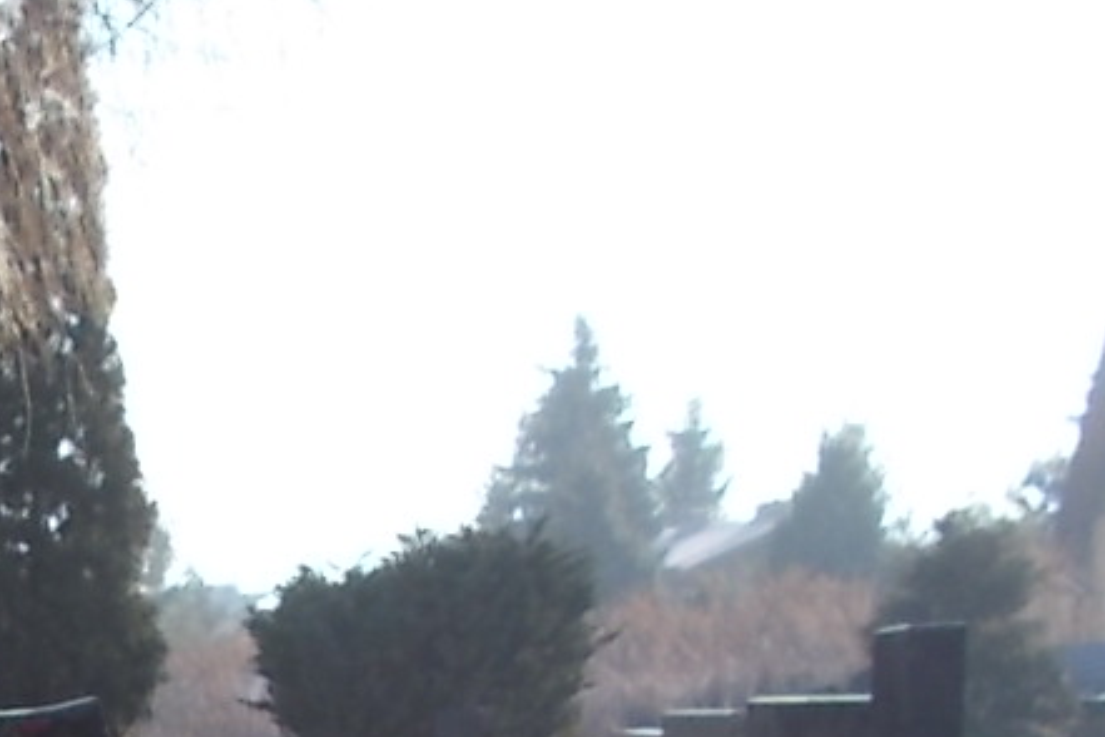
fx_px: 3008
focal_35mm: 98
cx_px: -418
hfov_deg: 18.9
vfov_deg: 12.5
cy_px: 1414
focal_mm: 4.6
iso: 80
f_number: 3.2
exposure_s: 1/320
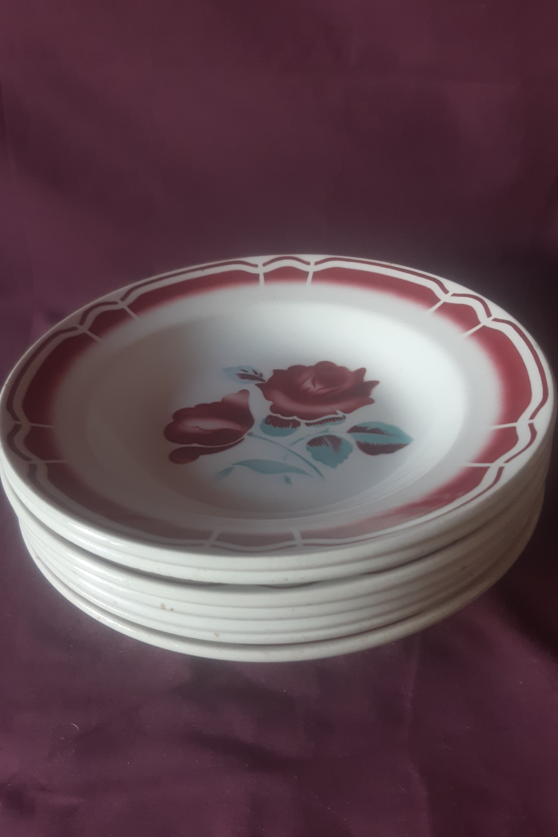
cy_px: 405
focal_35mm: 28
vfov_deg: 65.5
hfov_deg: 46.4
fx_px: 651
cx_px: 263
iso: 80
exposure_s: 1/50
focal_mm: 3.92
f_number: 1.7
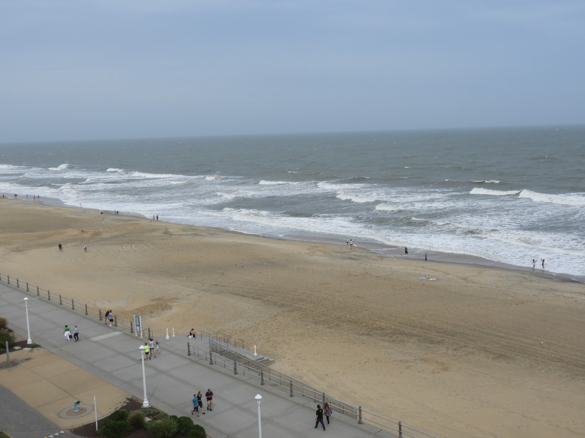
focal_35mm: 40
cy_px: 219
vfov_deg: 36.0
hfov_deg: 46.8
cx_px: 292
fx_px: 676
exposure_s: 1/2000
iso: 100
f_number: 3.8
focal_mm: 7.2
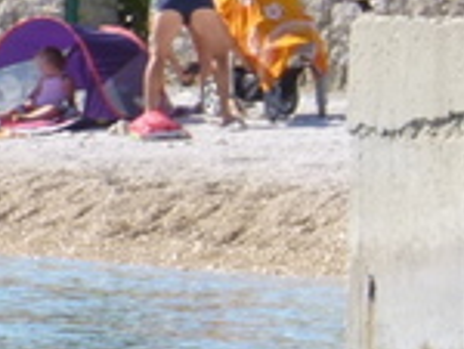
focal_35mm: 490
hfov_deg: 4.0
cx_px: 1021
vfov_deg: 3.0
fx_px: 6579
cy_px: 683
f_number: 5.2
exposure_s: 1/250
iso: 100
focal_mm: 16.5
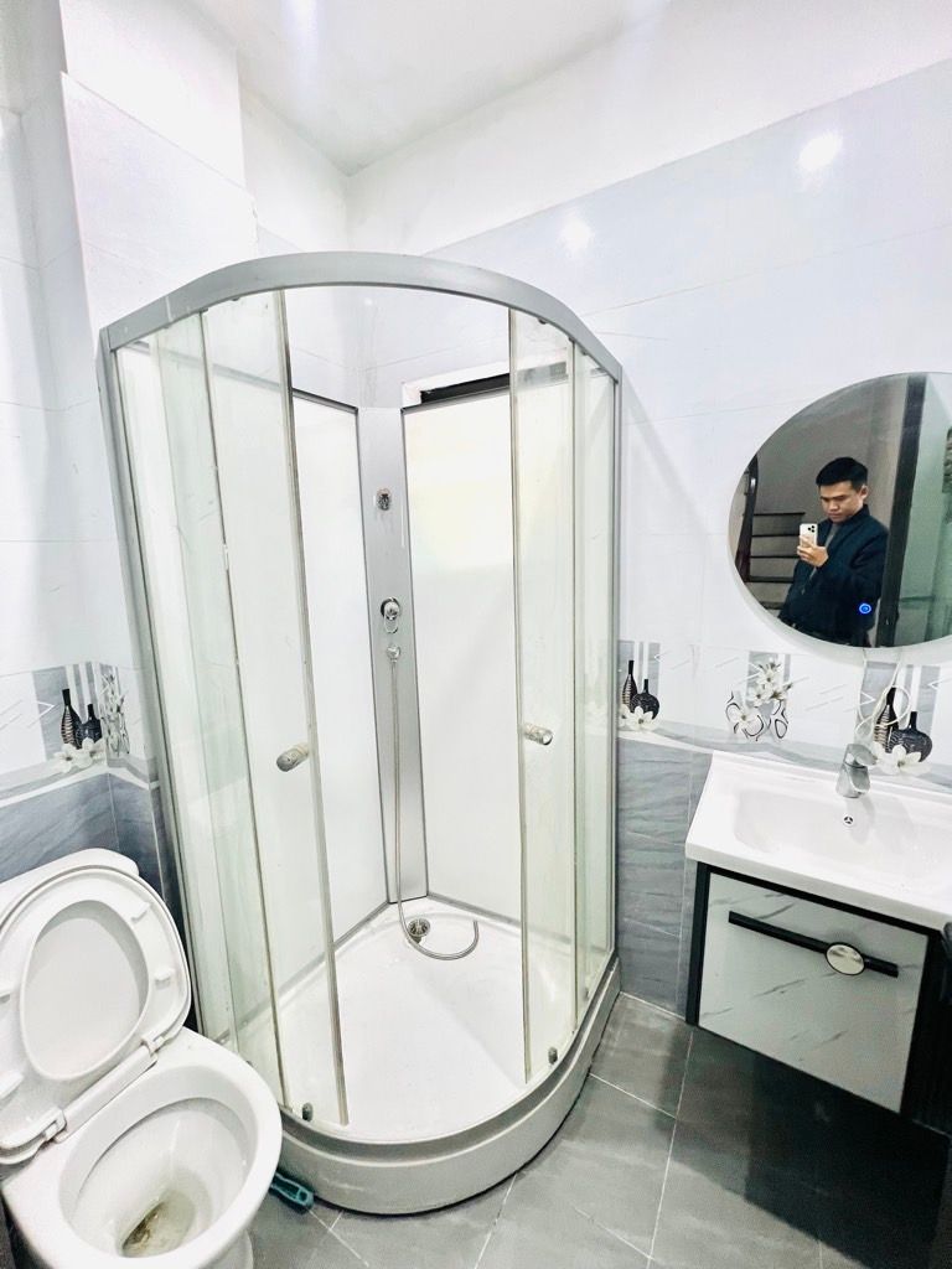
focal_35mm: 13
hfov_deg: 89.9
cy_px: 634
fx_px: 477
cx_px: 476
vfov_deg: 106.2
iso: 125
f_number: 1.8
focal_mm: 1.57
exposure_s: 1/50
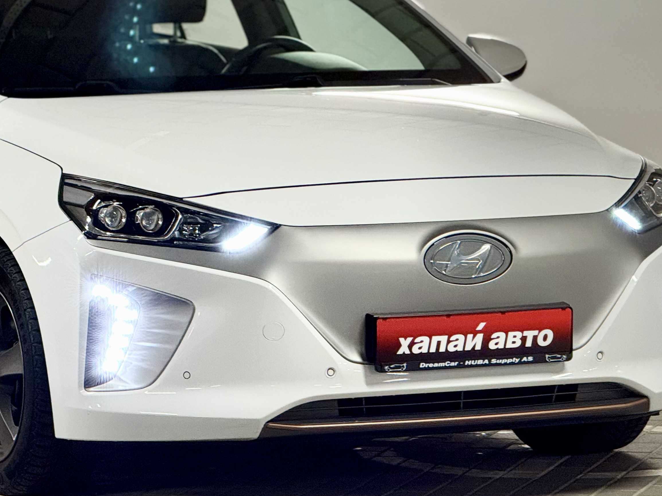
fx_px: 4016
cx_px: 160
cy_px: 203
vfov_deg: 7.1
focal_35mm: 210
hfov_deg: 9.4
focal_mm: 15.66
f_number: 2.8
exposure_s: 1/60
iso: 250
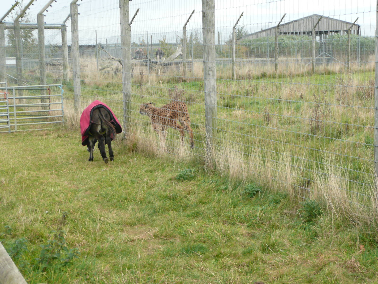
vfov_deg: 20.4
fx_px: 786
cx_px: 189
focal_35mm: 72
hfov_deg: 27.0
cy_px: 142
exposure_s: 1/125
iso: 125
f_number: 4.6
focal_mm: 11.8
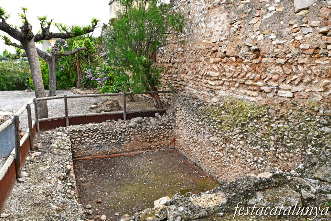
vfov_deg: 47.9
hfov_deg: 67.4
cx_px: 166
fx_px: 248
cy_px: 110
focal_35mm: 27
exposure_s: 1/160
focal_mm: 18
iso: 100
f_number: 6.3
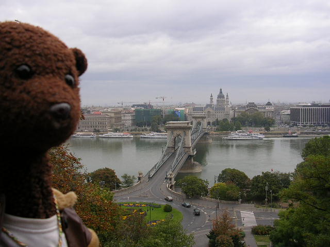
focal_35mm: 38
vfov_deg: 37.7
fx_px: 362
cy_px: 124
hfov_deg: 49.0
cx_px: 165
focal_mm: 5.8
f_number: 2.8
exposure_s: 1/456
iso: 50
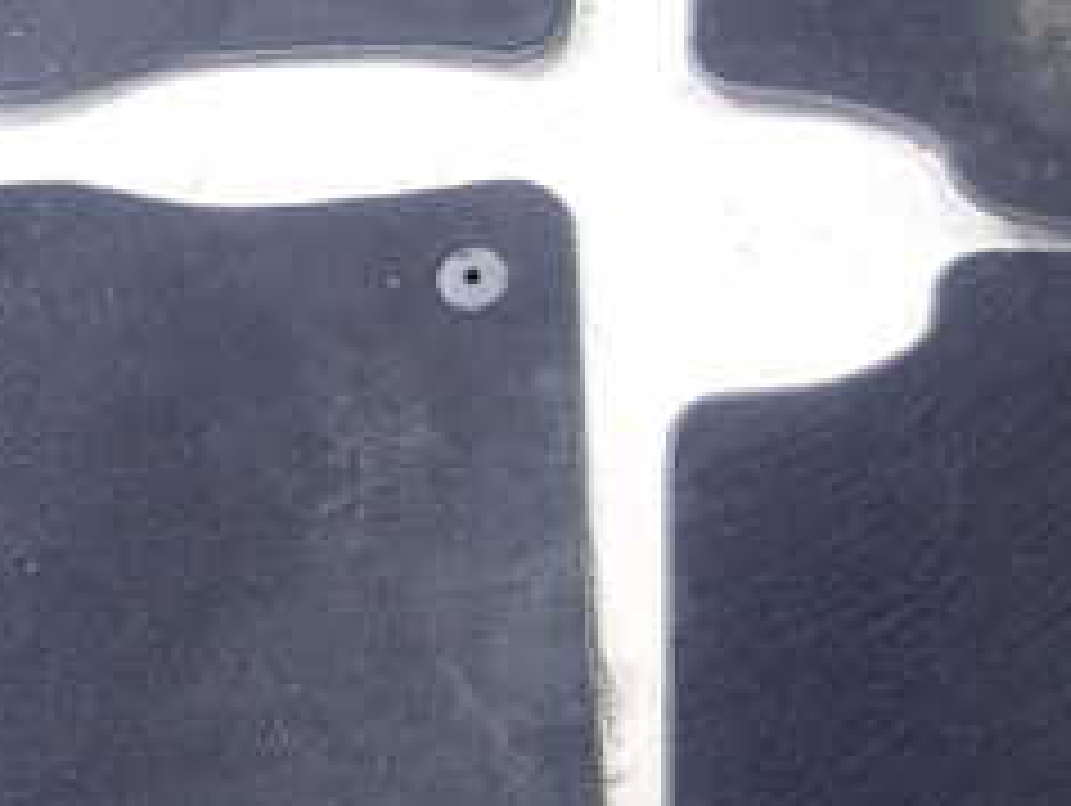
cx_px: 598
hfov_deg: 30.7
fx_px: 1951
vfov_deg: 23.3
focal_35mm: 63
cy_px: 401
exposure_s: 1/40
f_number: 2
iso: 200
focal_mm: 4.5
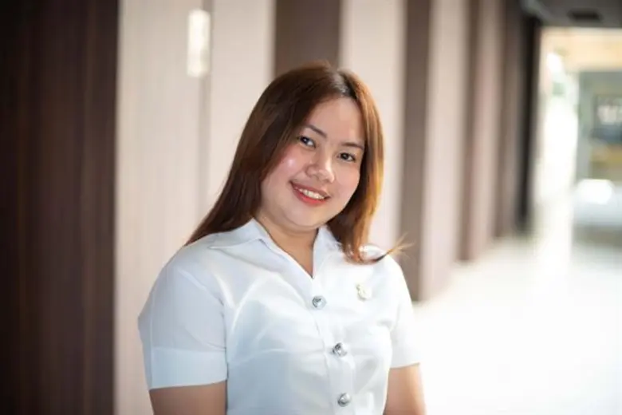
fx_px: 864
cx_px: 311
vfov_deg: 27.0
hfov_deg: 39.6
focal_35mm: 50
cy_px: 208
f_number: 1.4
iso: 100
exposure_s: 1/100
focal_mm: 50
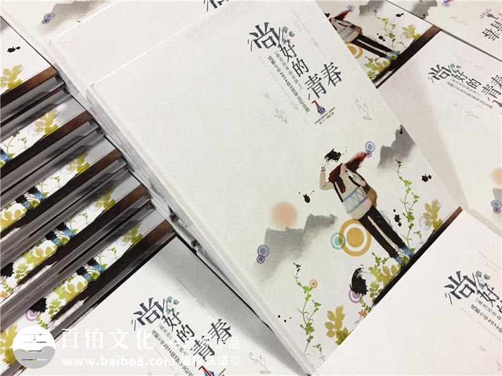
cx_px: 251
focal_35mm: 29
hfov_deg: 61.7
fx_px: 420
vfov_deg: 48.2
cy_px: 188
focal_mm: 4.15
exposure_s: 1/33
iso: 200
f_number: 2.2
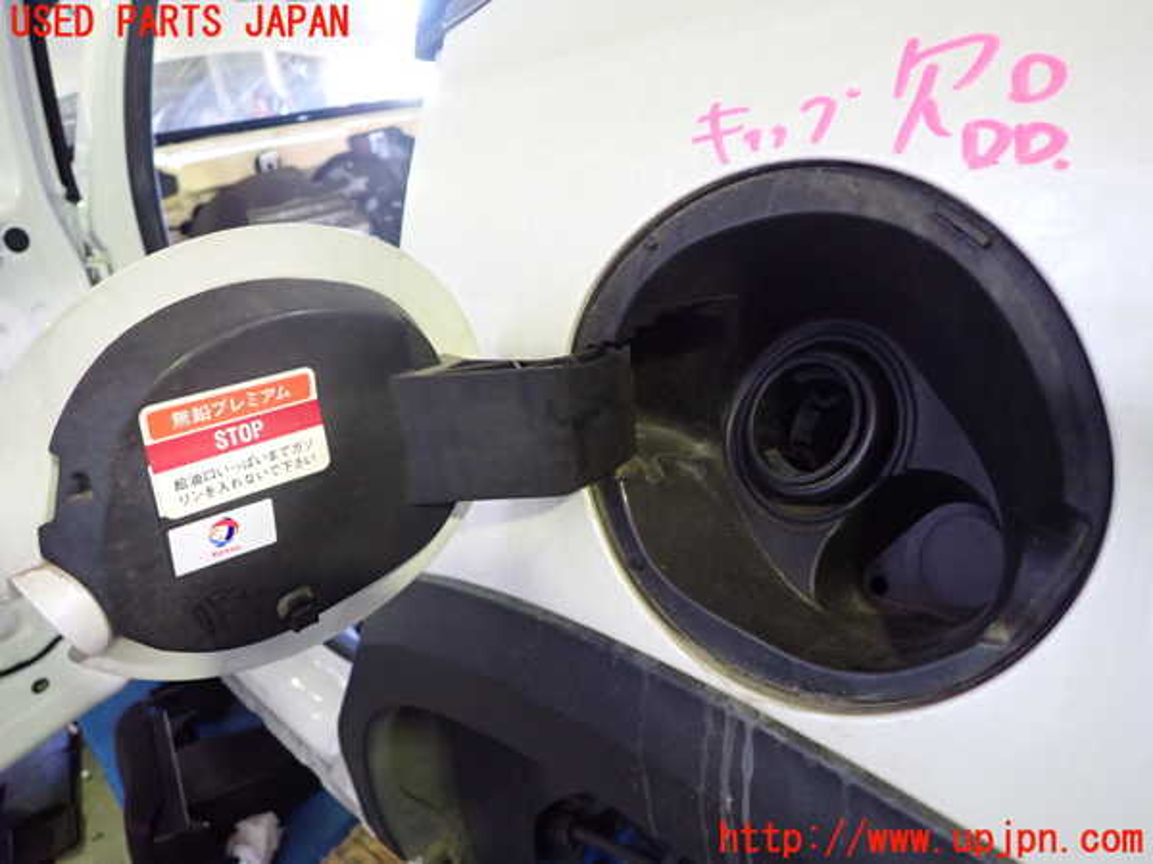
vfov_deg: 54.9
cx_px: 576
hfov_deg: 69.4
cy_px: 432
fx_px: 833
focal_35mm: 25
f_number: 2
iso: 640
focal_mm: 4.5
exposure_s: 1/30
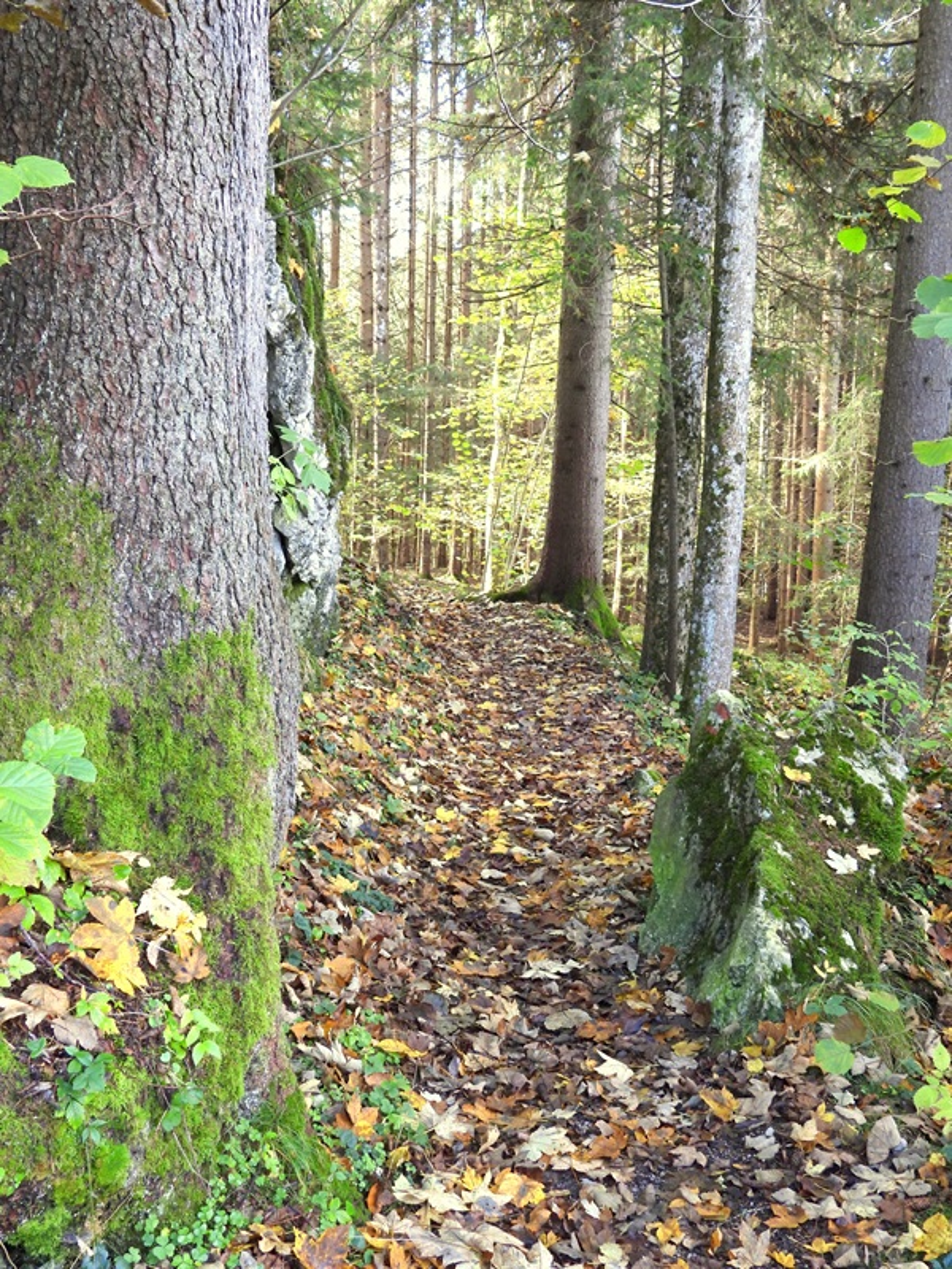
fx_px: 1467
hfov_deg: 36.0
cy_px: 634
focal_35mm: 40
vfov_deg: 46.8
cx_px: 476
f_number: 3.2
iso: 180
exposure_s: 1/30
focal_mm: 7.1
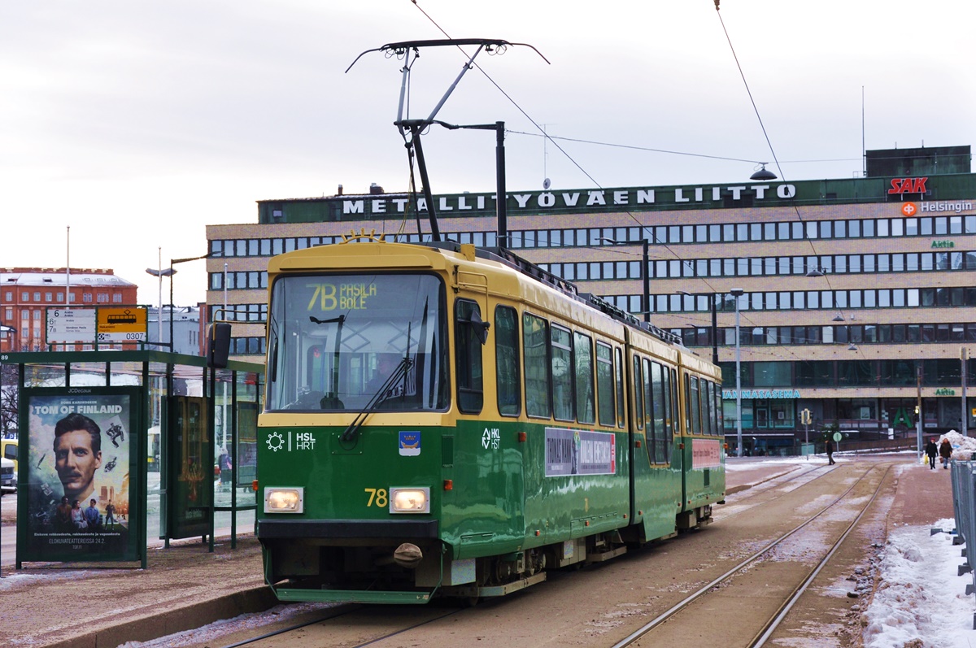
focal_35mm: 60
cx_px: 488
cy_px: 324
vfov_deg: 22.6
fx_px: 1625
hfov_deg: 33.4
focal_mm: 40
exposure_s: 1/250
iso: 200
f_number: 8
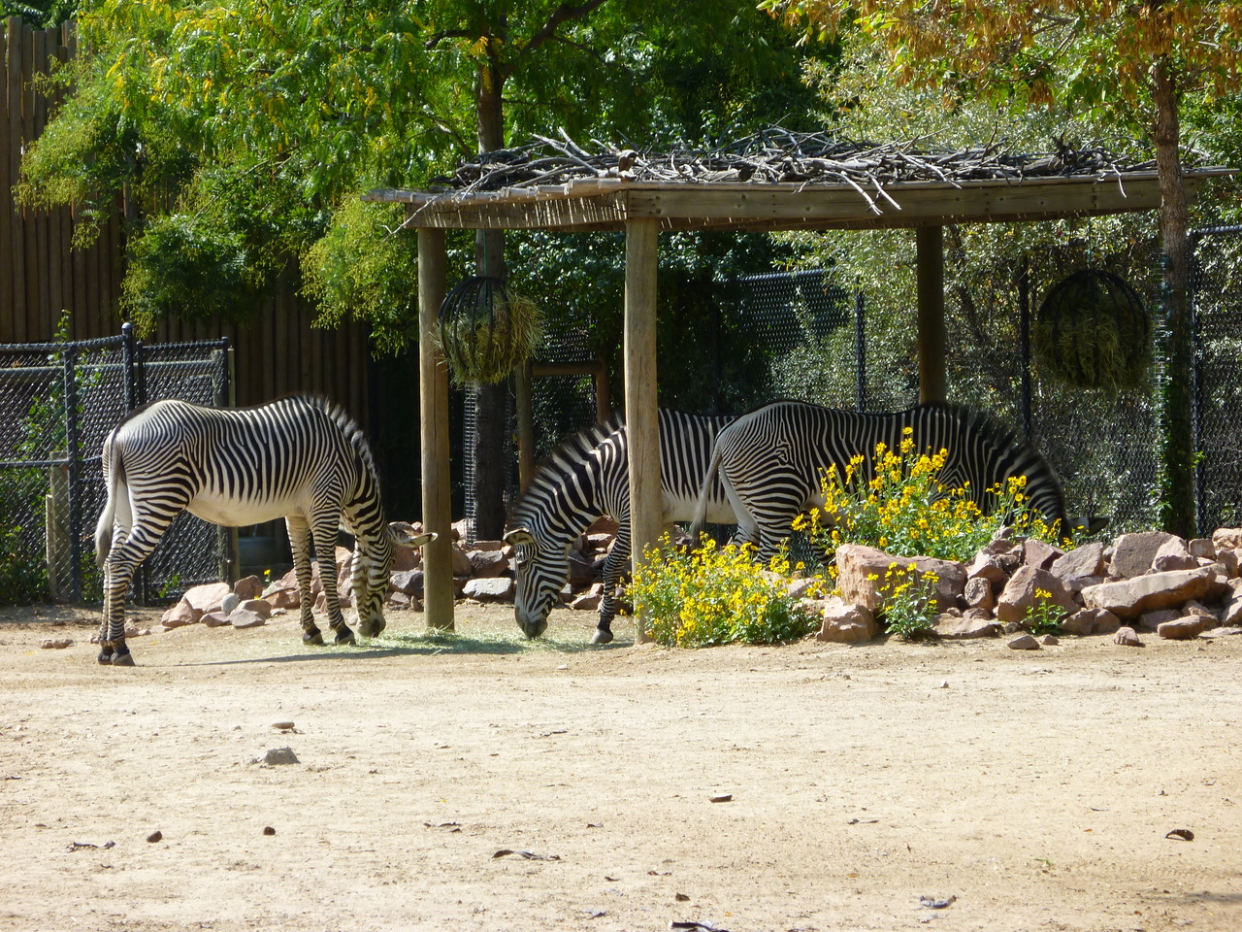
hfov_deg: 10.7
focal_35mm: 184
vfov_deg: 8.1
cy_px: 466
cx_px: 621
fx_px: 6602
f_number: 5.9
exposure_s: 1/100
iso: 80
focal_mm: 33
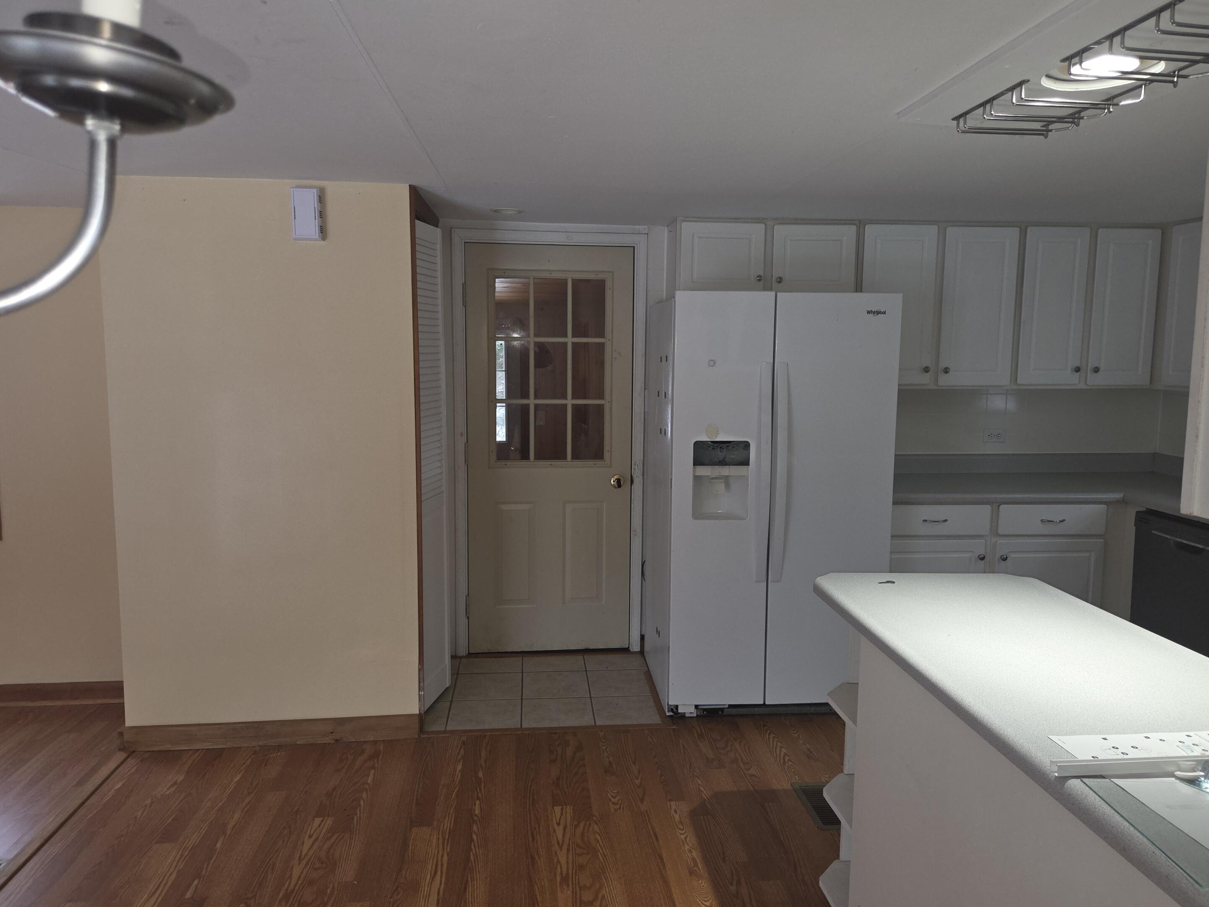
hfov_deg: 71.6
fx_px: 838
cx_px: 620
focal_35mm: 24
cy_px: 443
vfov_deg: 56.8
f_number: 1.8
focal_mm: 5.4
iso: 80
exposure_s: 1/60
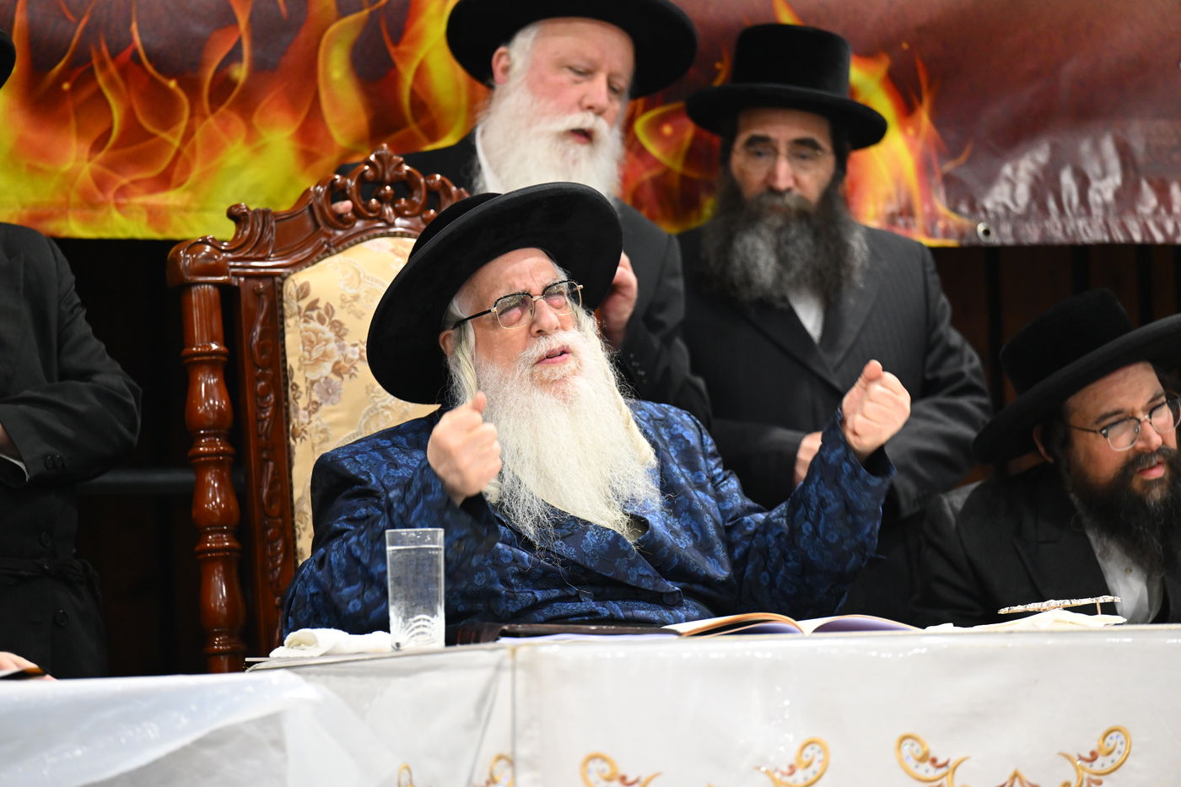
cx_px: 590
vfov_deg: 6.9
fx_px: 6560
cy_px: 394
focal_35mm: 200
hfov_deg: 10.3
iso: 3200
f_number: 3.2
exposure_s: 1/200
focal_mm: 200
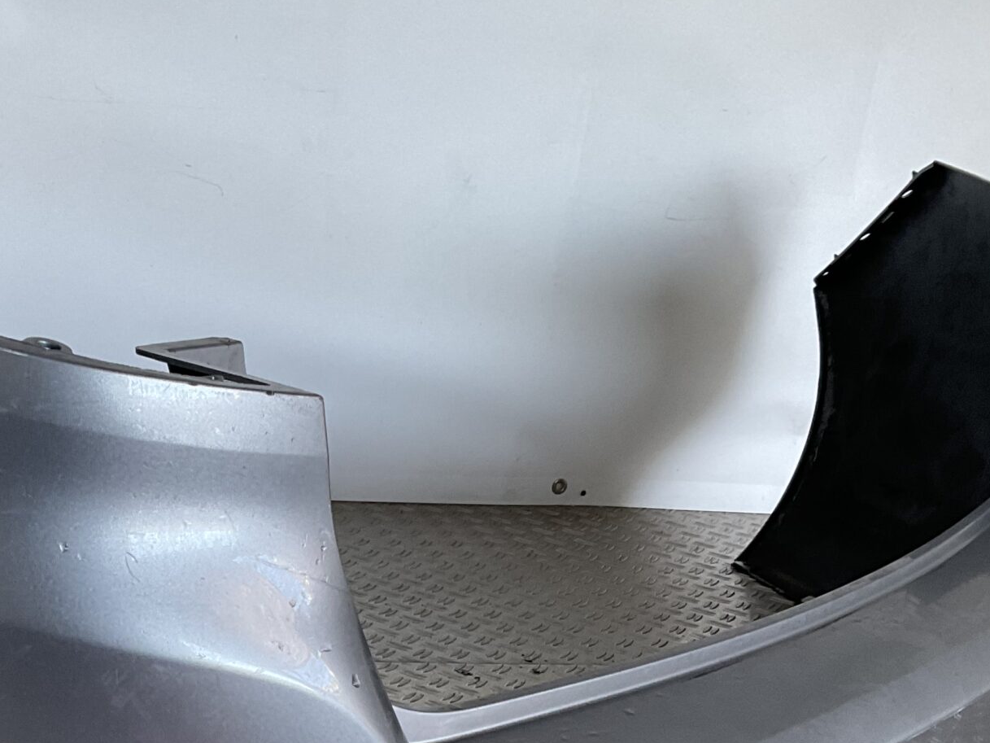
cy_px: 687
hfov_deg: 30.7
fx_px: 1745
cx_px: 169
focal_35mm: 61
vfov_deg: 23.3
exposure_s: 1/120
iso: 64
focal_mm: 3
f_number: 1.8
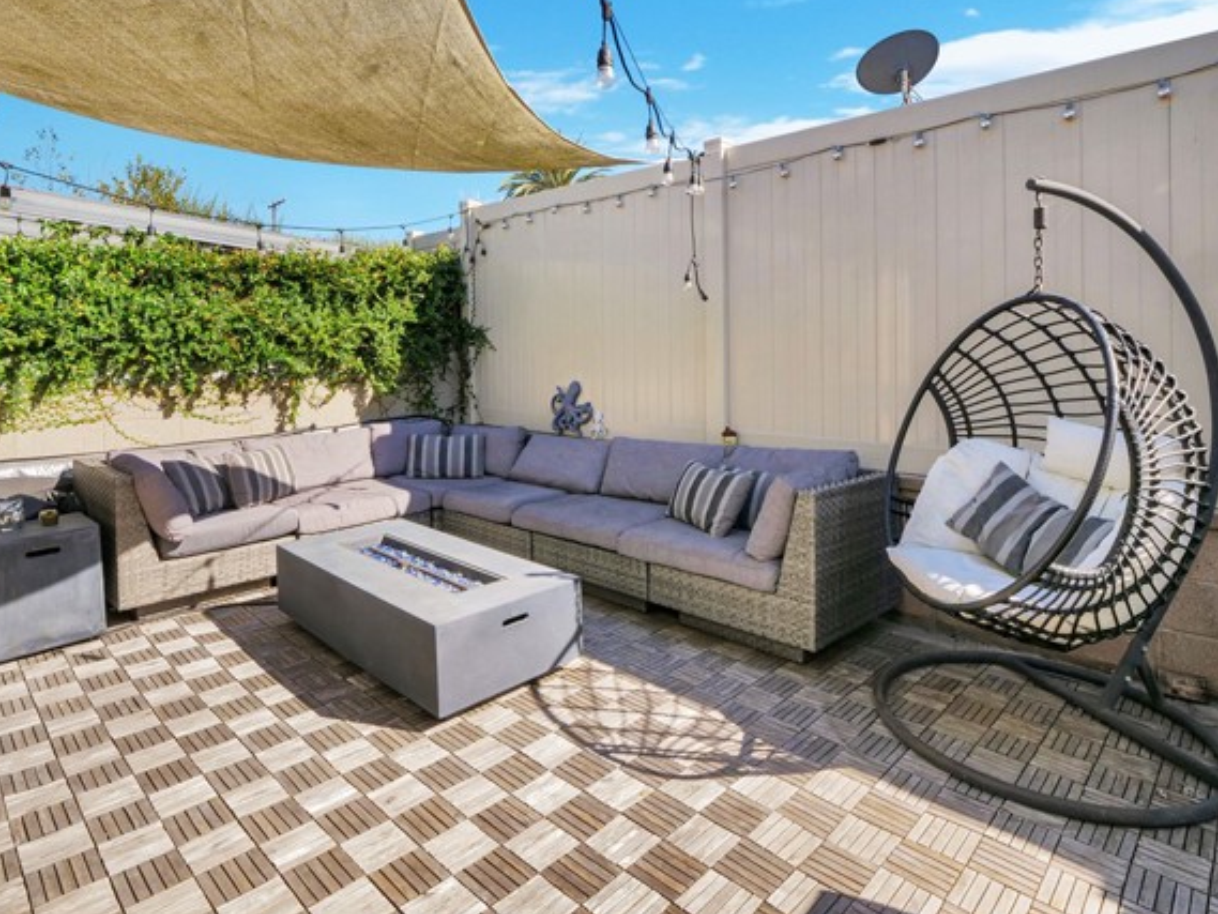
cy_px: 454
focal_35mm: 18
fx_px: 633
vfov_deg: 71.6
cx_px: 604
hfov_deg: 87.7
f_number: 11
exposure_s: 1/100
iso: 200
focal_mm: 8
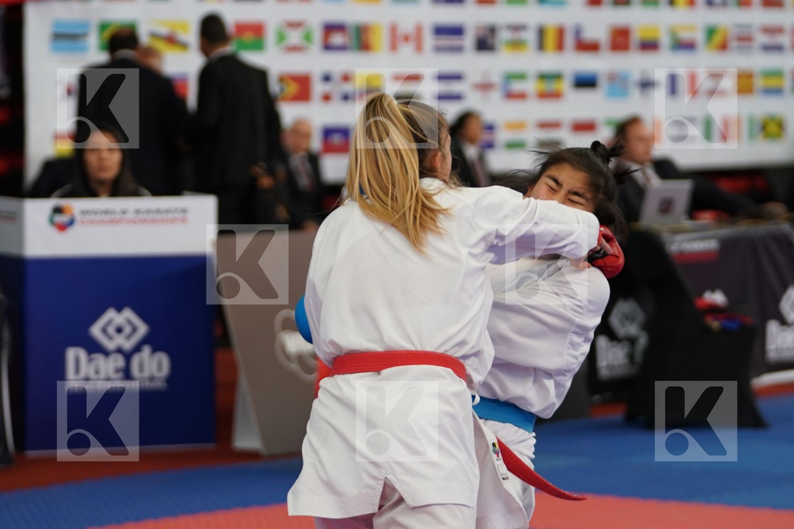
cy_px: 264
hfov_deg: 11.9
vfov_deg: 8.0
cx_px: 397
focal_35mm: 172
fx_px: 3793
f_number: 2.8
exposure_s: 1/800
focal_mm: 115
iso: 1250
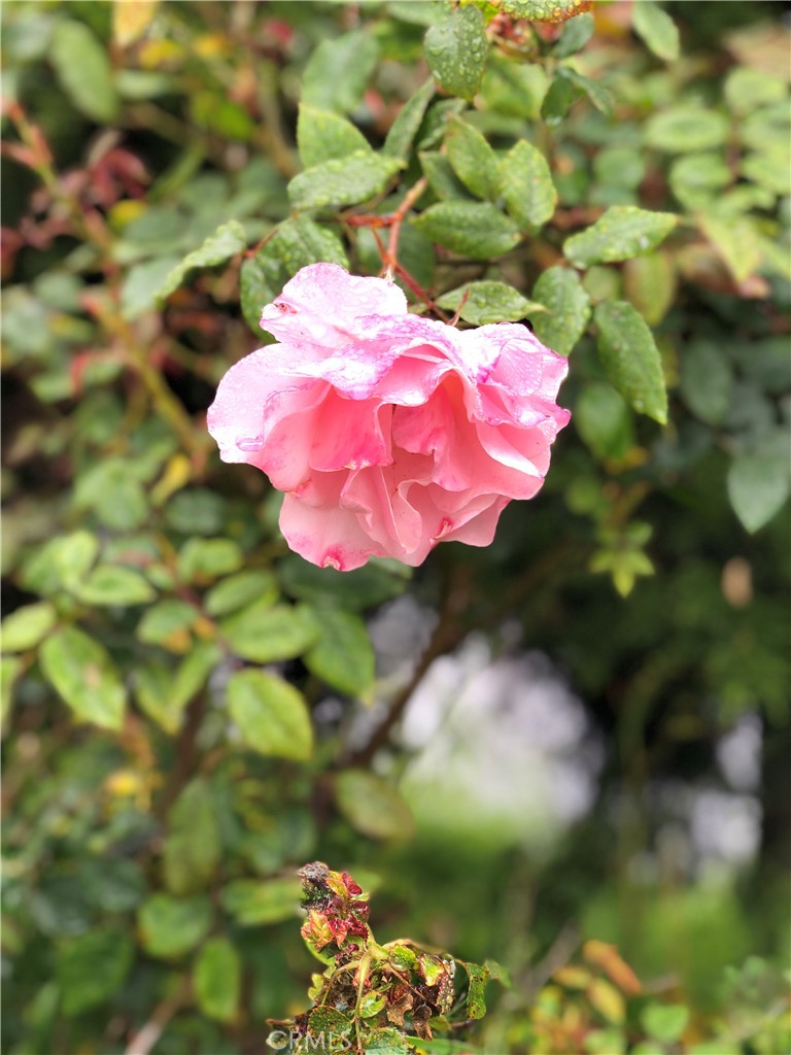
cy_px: 528
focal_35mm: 52
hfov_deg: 28.0
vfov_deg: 36.8
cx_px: 396
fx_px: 1584
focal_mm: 6
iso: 32
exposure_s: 1/120
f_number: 2.4
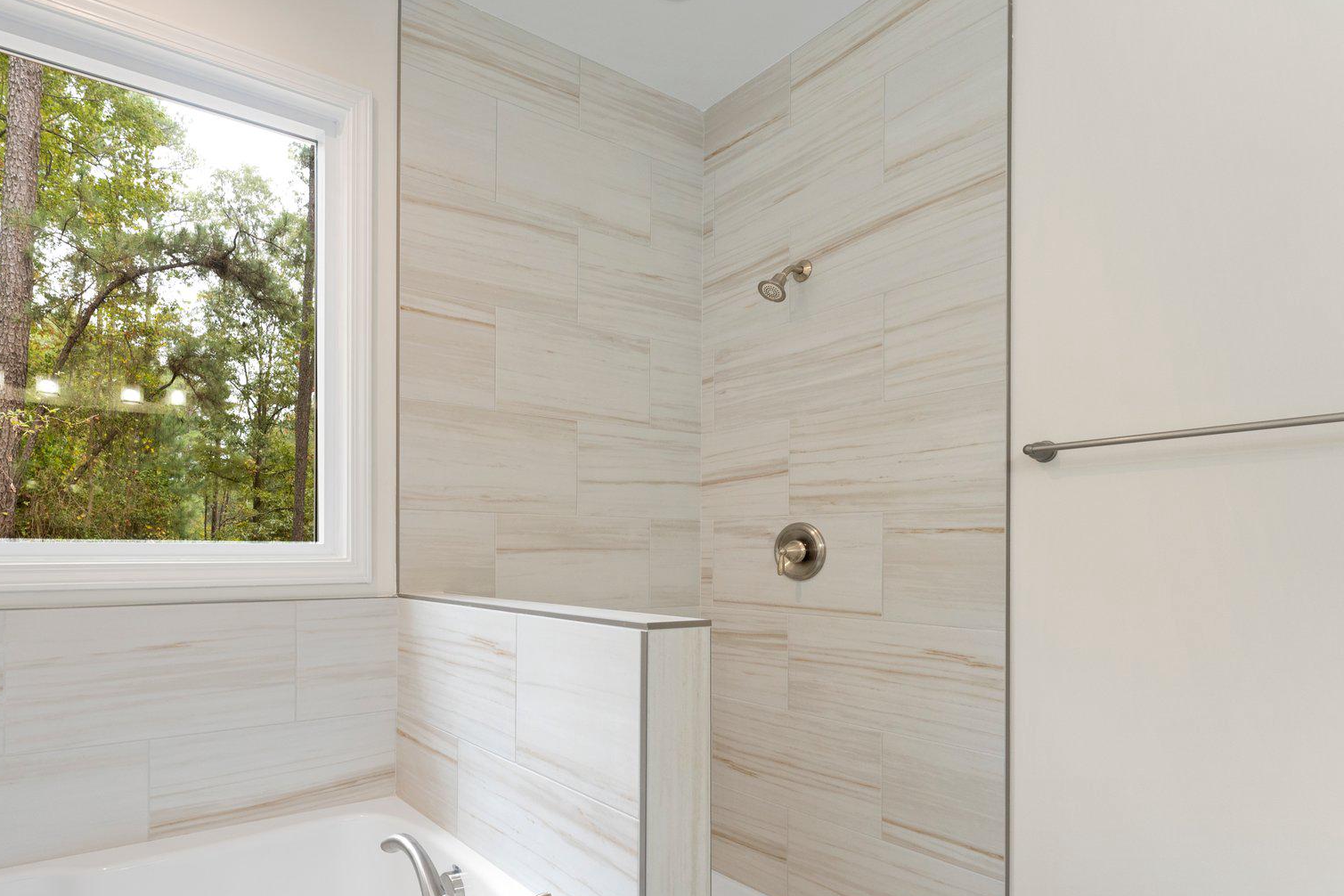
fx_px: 709
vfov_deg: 63.7
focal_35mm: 19
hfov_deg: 85.2
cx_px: 503
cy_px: 557
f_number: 7.1
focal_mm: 14
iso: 800
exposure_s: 1/20
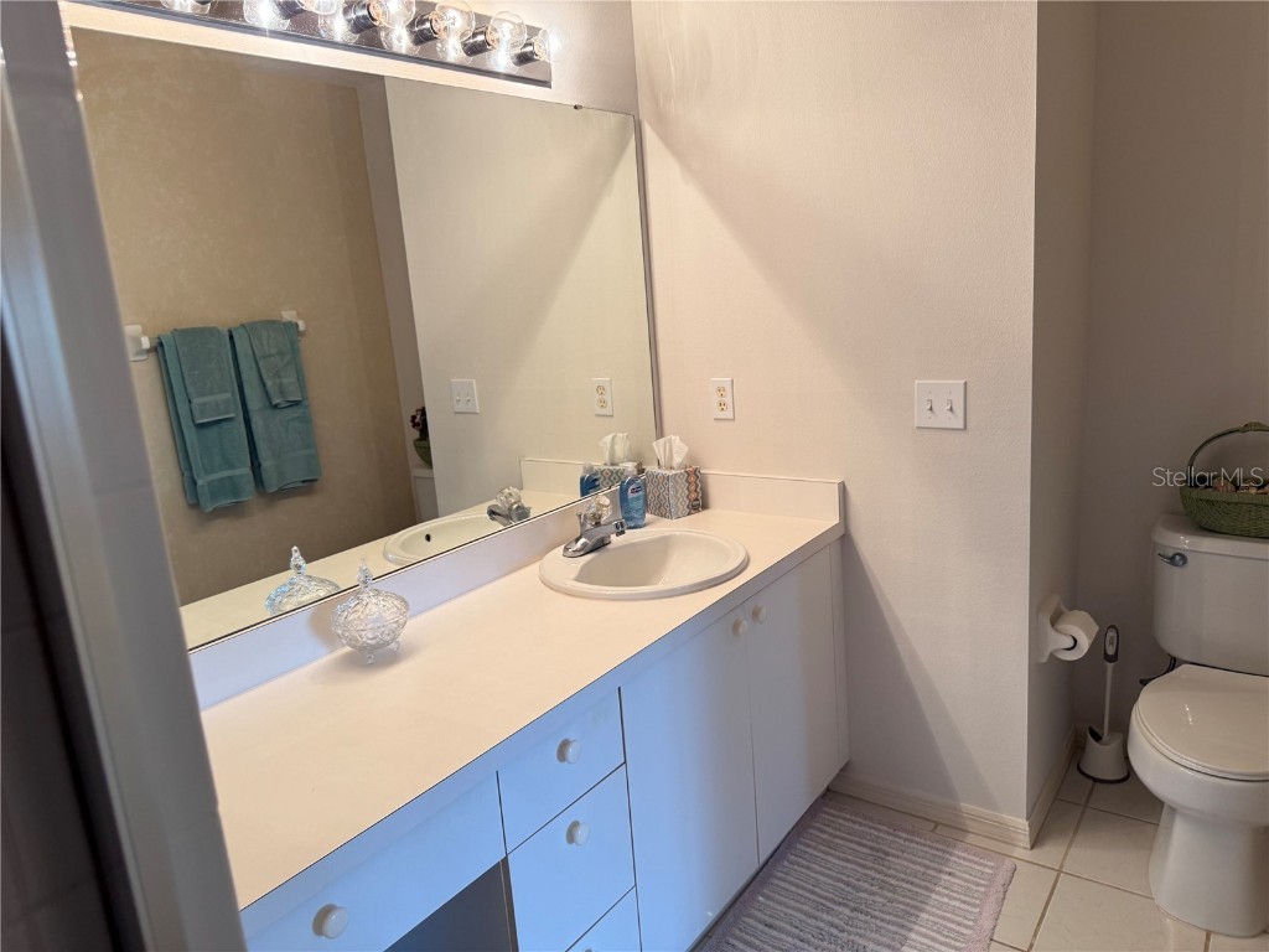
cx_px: 634
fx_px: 880
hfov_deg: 71.6
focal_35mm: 24
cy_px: 476
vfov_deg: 56.8
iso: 125
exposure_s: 1/120
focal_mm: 6.76
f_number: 1.78
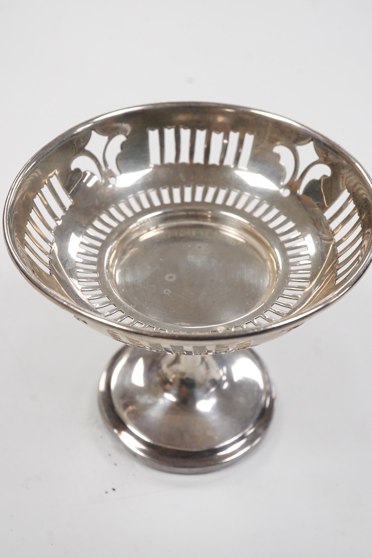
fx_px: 697
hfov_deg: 29.9
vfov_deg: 43.6
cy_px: 279
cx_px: 186
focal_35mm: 45
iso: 2500
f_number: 16
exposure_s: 1/100
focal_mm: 30
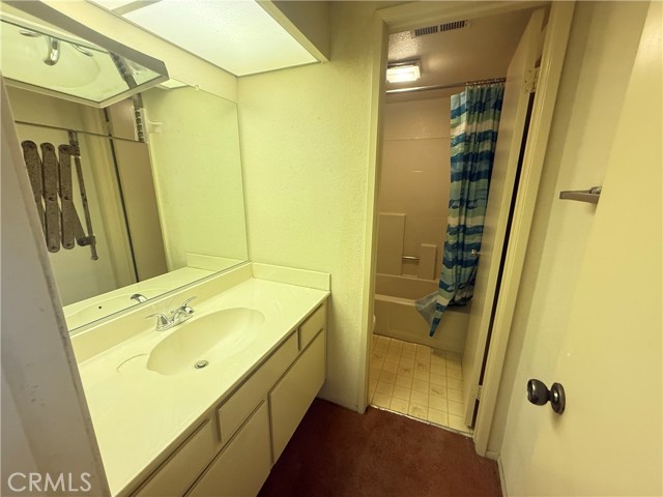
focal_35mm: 14
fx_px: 268
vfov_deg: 85.7
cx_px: 332
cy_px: 248
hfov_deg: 102.1
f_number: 2.2
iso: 400
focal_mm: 2.22
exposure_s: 1/60
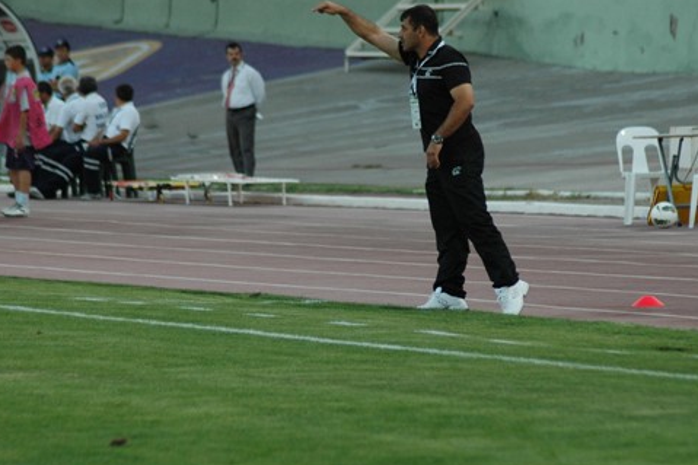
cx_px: 389
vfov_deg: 4.4
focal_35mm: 311
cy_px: 236
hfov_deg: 6.6
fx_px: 6021
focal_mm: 155
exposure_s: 1/320
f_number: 5
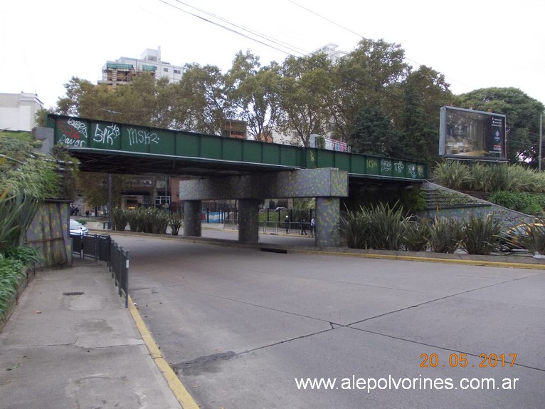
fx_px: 441
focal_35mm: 28
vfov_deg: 49.7
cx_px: 272
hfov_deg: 63.5
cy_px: 204
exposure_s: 1/160
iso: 200
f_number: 2.7
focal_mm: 4
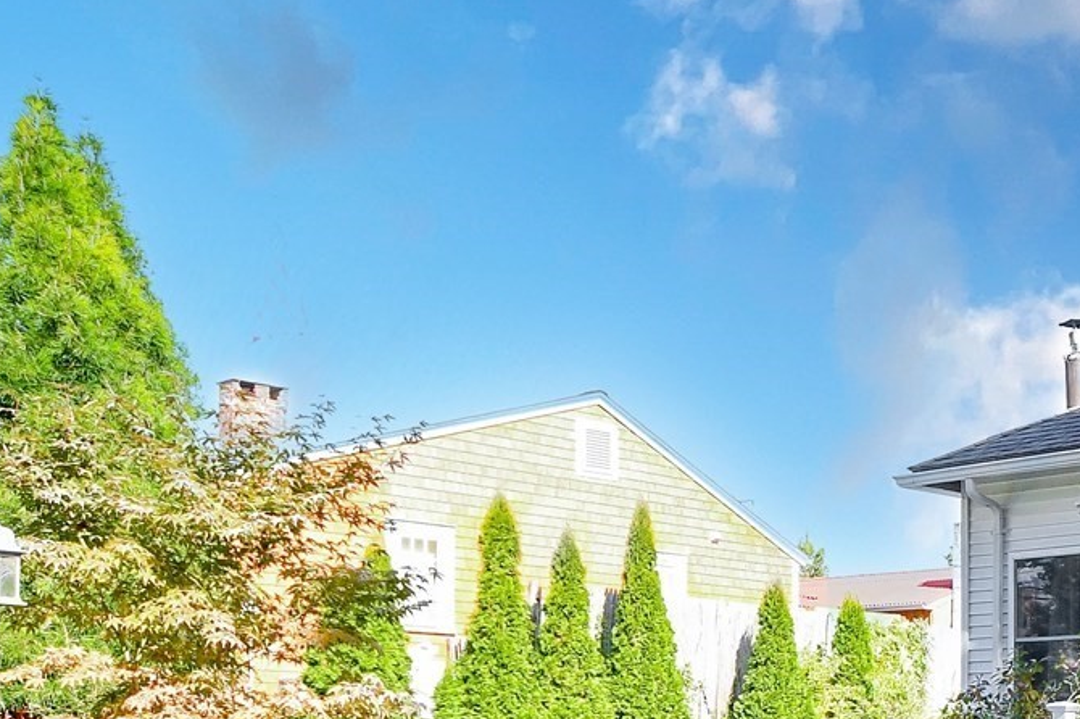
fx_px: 1559
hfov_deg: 31.5
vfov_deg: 24.9
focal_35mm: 52
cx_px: 1322
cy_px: 694
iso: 640
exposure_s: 1/500
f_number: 5
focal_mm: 11.5
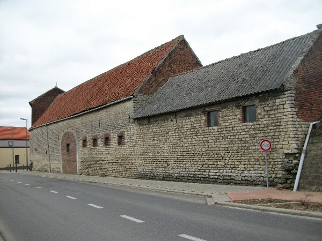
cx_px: 161
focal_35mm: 32
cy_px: 120
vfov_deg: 44.2
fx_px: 298
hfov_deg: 56.8
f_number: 2.9
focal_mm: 5.7
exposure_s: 1/320
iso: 80
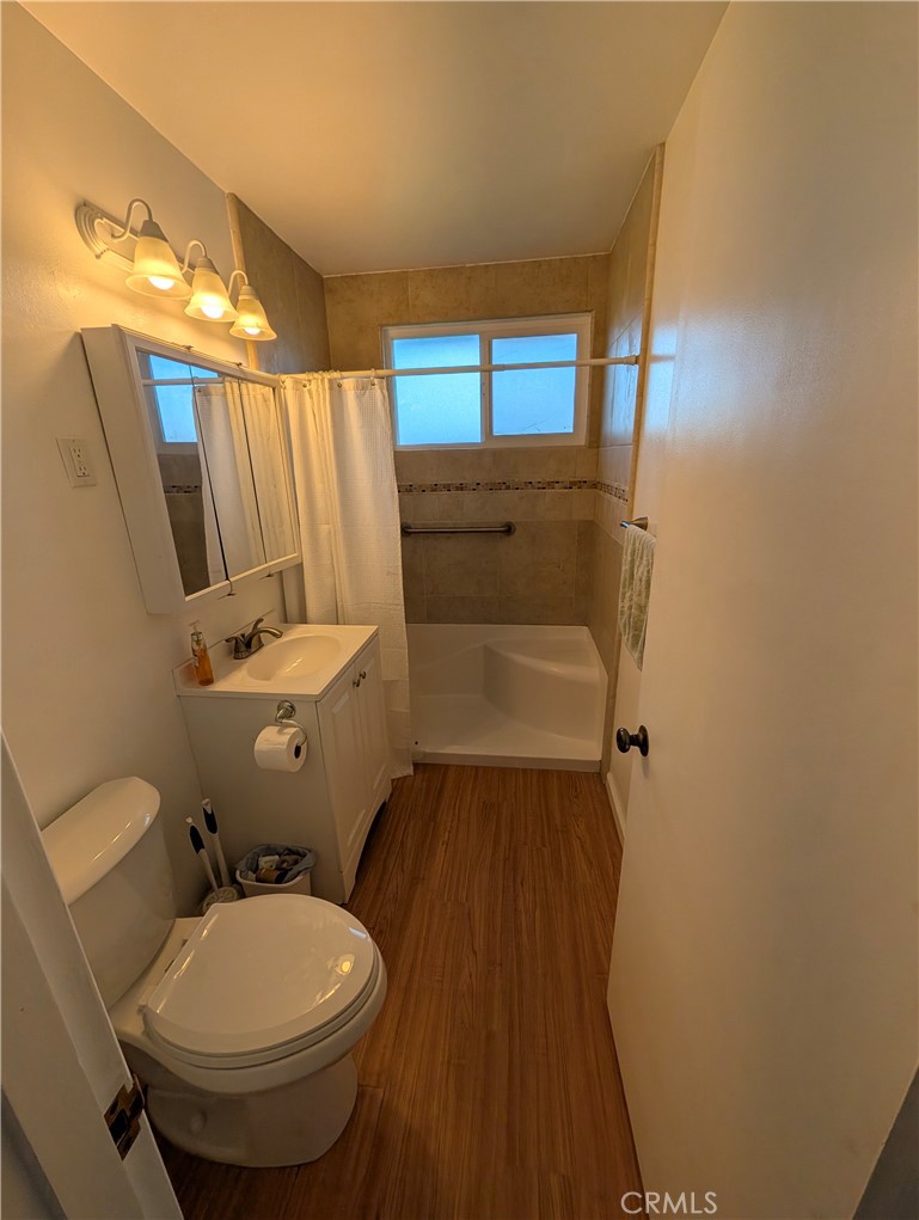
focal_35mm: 12
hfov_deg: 94.7
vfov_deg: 110.4
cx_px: 460
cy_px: 610
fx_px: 424
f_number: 1.7
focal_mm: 2.02
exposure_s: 1/901
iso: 47
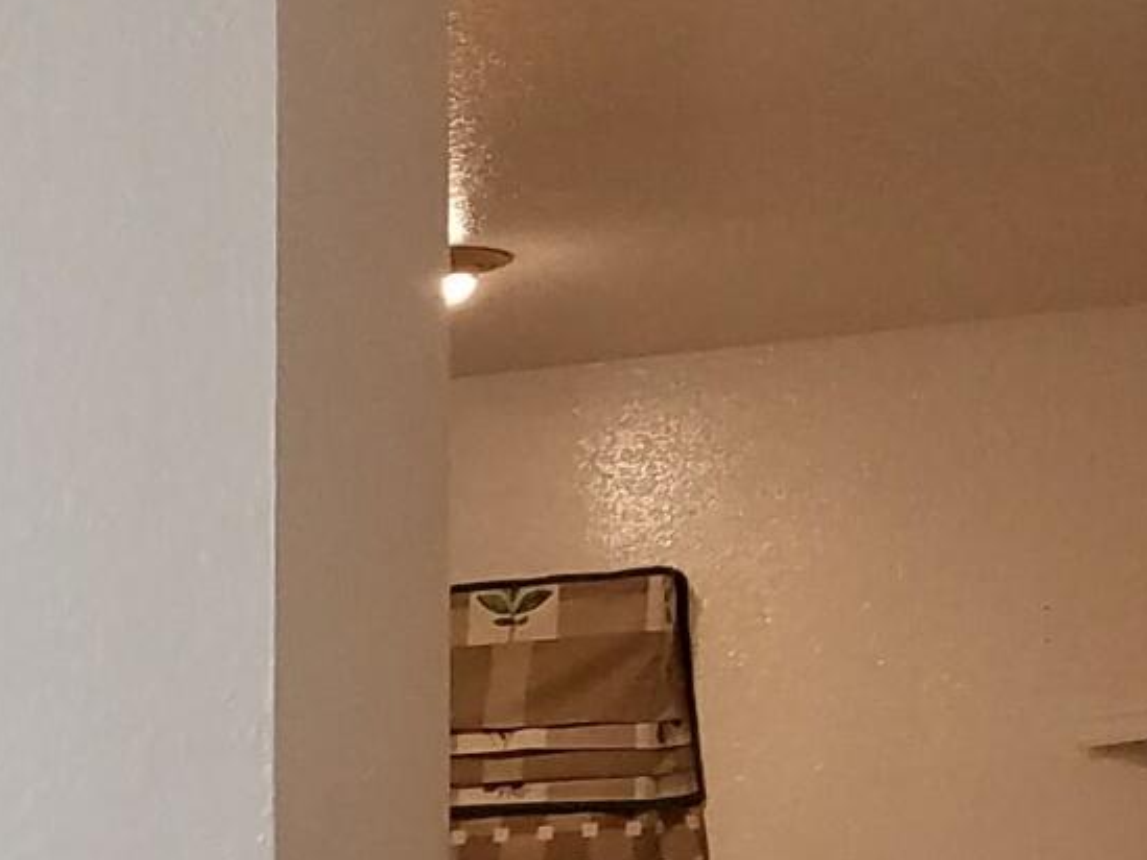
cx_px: -1224
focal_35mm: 142
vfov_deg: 10.0
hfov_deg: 12.2
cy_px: 1444
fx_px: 4706
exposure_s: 1/60
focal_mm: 4.2
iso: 100
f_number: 1.7
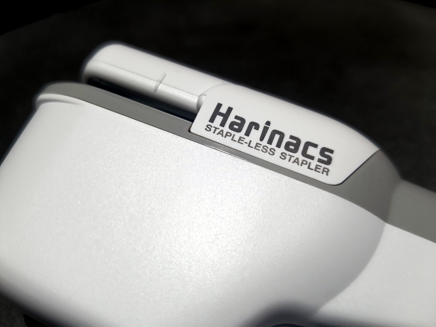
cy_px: 164
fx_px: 327
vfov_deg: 53.1
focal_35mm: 26
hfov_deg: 67.3
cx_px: 218
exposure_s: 1/100
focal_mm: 4.32
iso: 160
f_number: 1.7
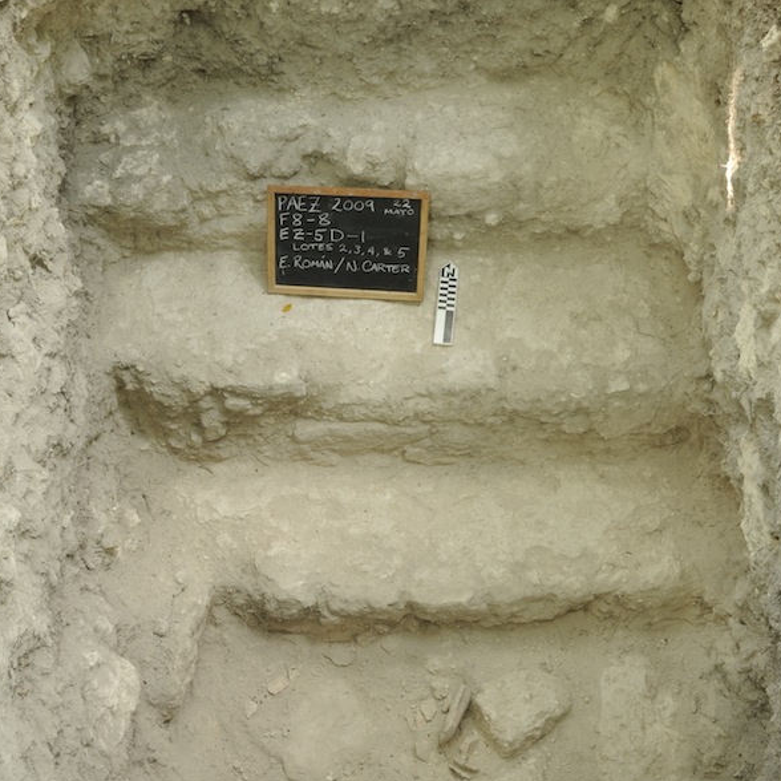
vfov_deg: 39.0
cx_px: 390
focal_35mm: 43
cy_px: 301
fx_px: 1098
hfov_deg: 39.2
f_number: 22
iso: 100
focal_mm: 22
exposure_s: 3
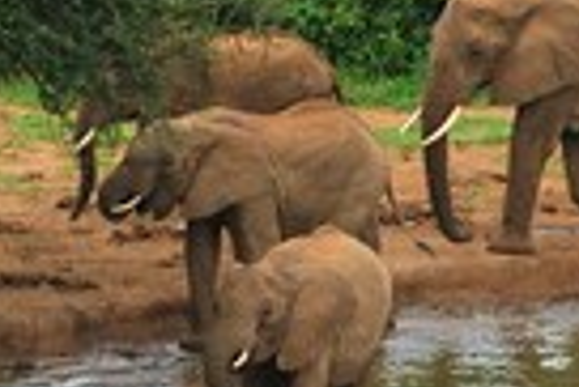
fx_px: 17549
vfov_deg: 1.3
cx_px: 822
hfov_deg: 1.9
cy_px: -381
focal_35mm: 1090
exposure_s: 1/1000
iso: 200
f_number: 4
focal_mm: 165
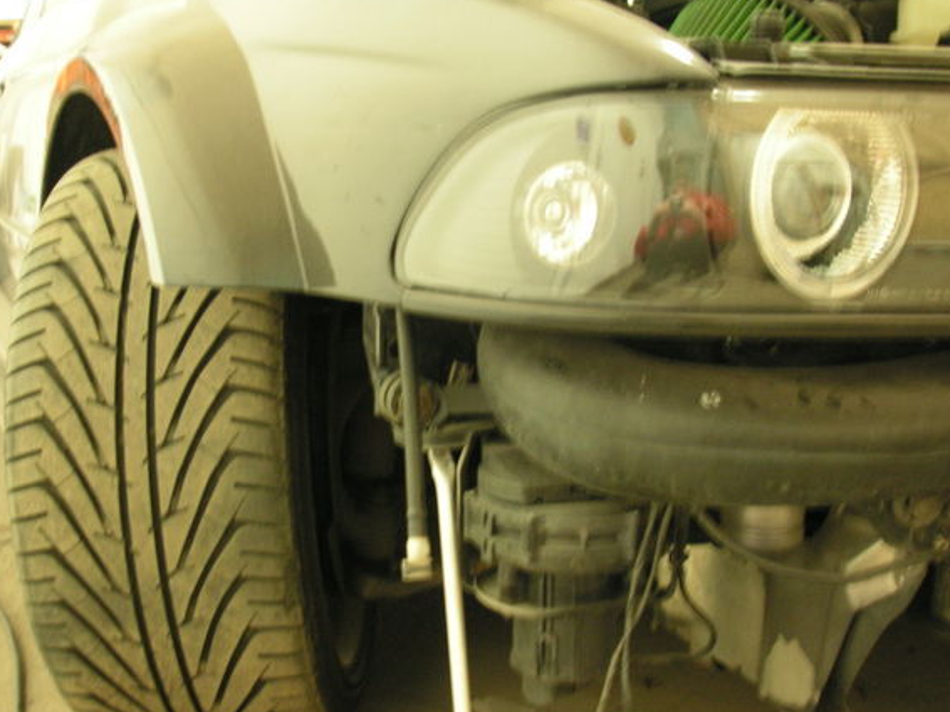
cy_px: 353
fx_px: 1180
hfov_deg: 43.9
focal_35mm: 43
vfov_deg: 33.6
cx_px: 465
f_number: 3.3
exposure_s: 2
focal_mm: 6.3
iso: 160
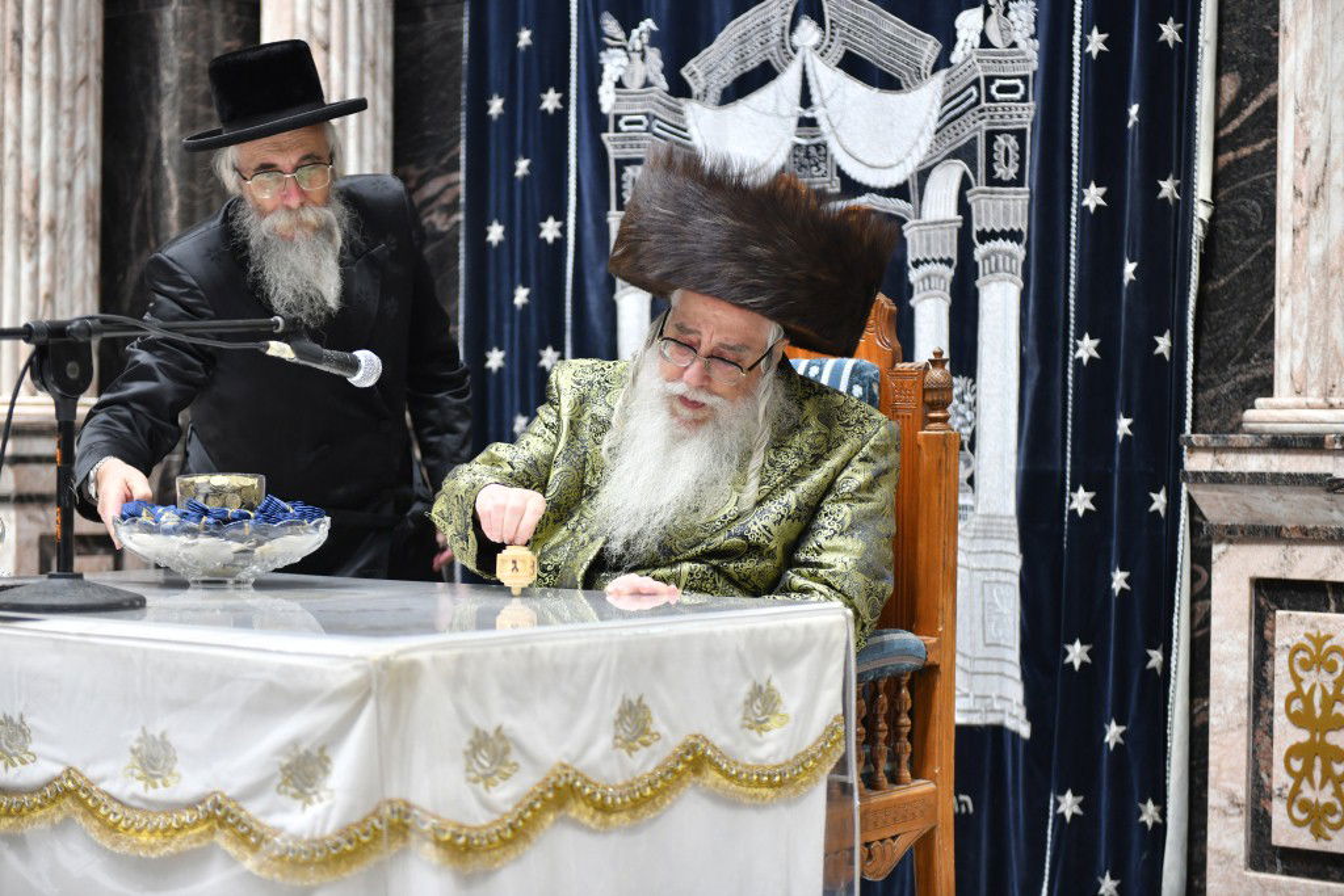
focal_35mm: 70
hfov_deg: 28.8
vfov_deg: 19.5
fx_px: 2614
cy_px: 448
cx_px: 672
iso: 800
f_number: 4.5
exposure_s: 1/125
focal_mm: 70
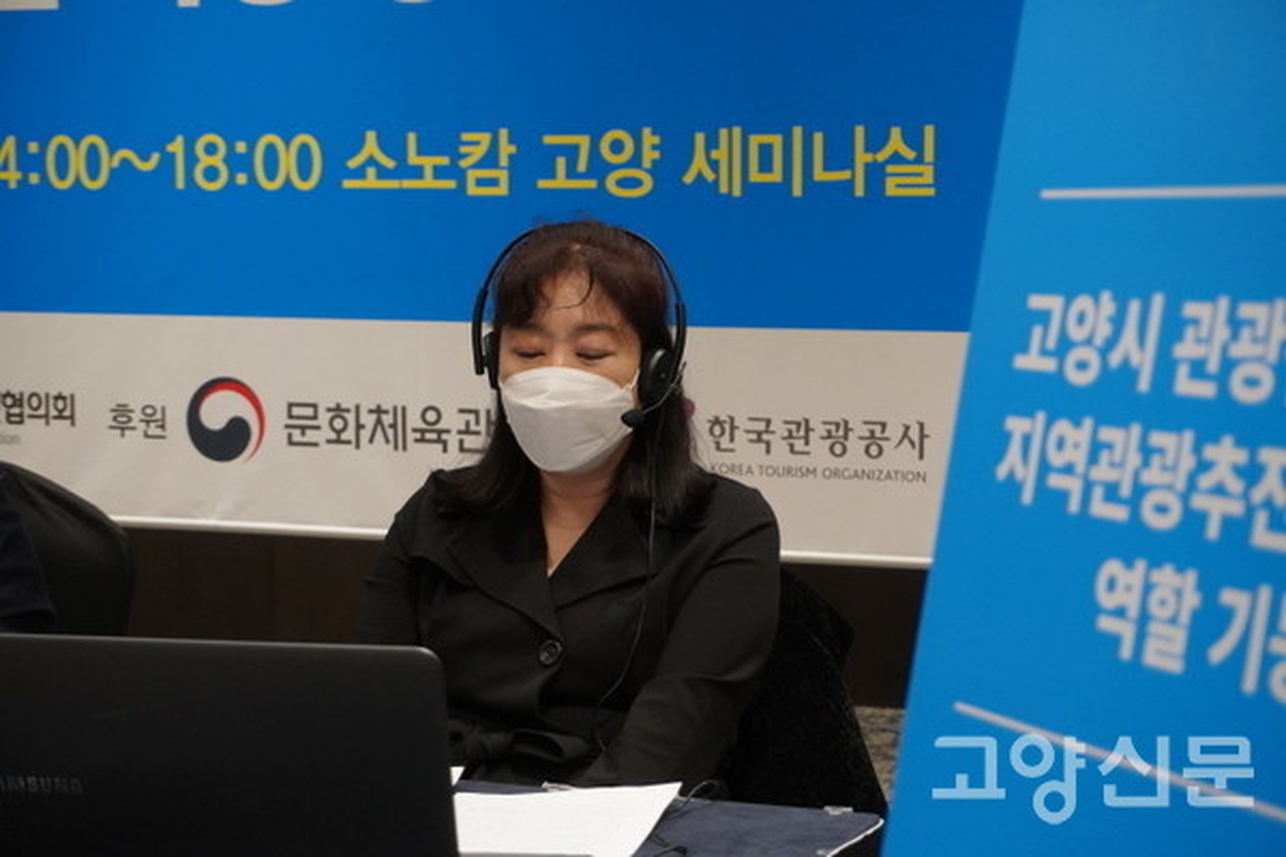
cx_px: 643
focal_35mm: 74
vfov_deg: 18.5
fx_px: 2625
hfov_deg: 27.5
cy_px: 428
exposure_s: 1/160
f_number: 5.6
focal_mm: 49
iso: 3200
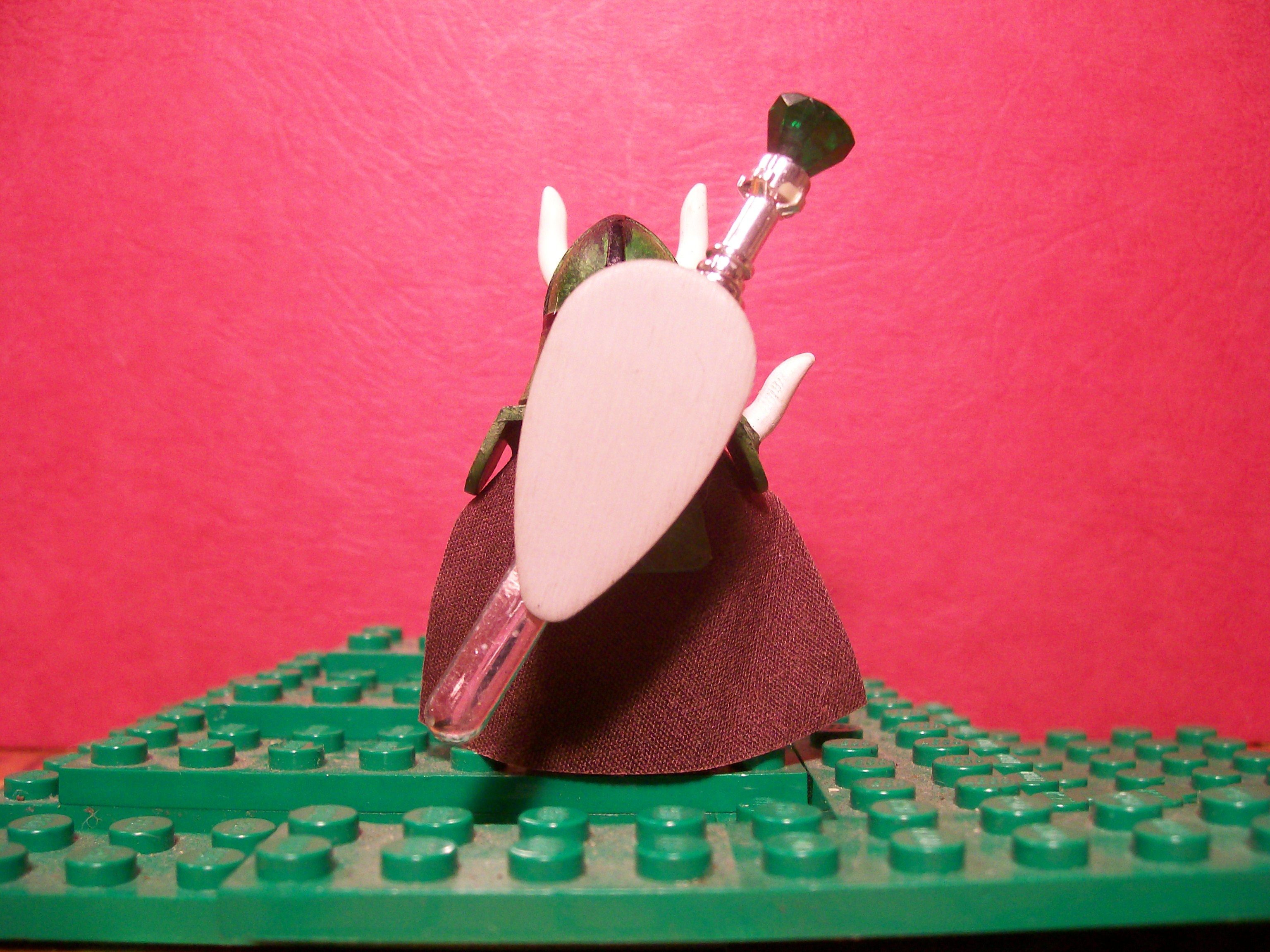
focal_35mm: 35
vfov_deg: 40.7
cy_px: 476
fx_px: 1284
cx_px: 635
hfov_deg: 52.6
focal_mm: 5.8
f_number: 2.8
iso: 160
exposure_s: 1/19.4
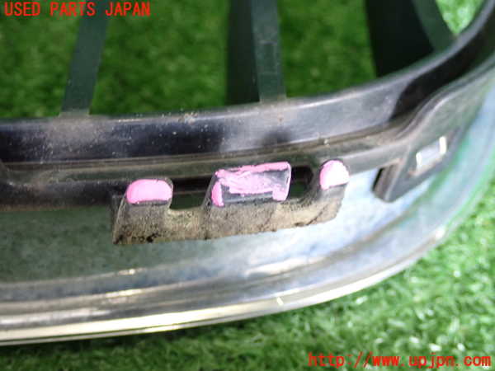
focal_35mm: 62
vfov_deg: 23.7
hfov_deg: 31.2
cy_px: 186
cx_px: 248
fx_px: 887
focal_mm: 11.09
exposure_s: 1/40
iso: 800
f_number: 3.6
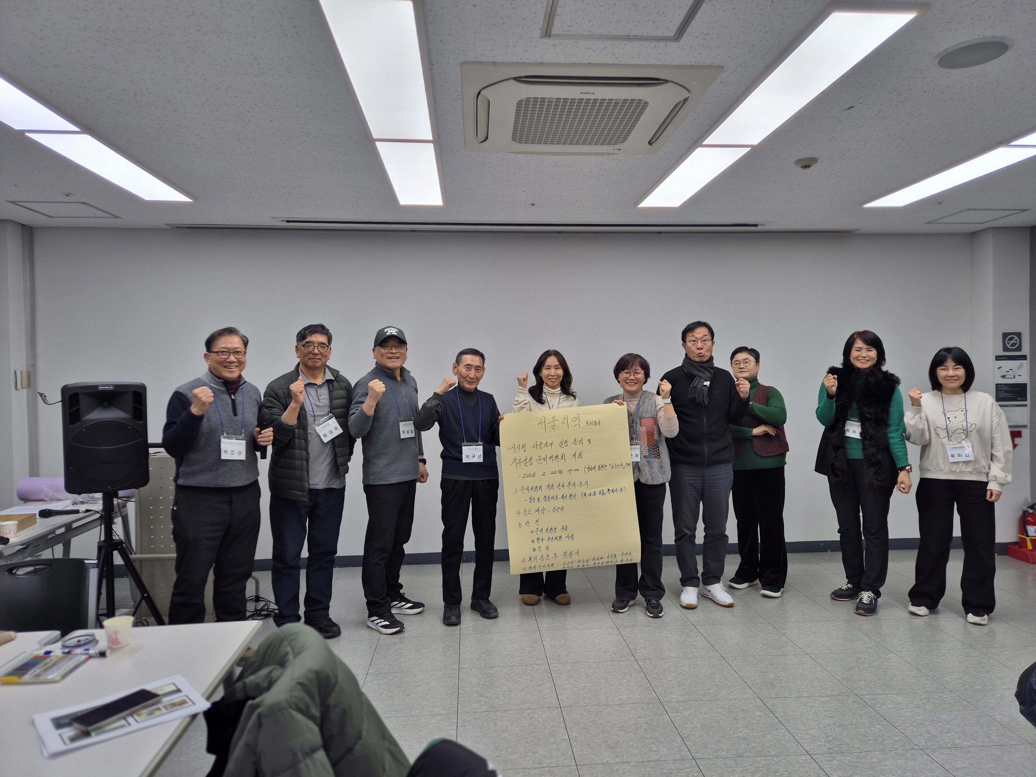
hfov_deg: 73.9
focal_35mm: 23
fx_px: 688
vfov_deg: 58.9
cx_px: 518
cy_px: 388
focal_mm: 5.4
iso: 32
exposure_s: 1/120
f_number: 1.8
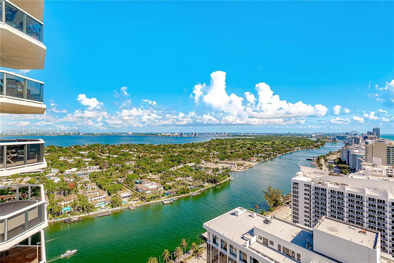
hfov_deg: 96.7
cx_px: 197
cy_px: 132
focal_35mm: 16
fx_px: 175
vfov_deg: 73.7
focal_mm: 16
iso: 200
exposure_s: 1/200
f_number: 8
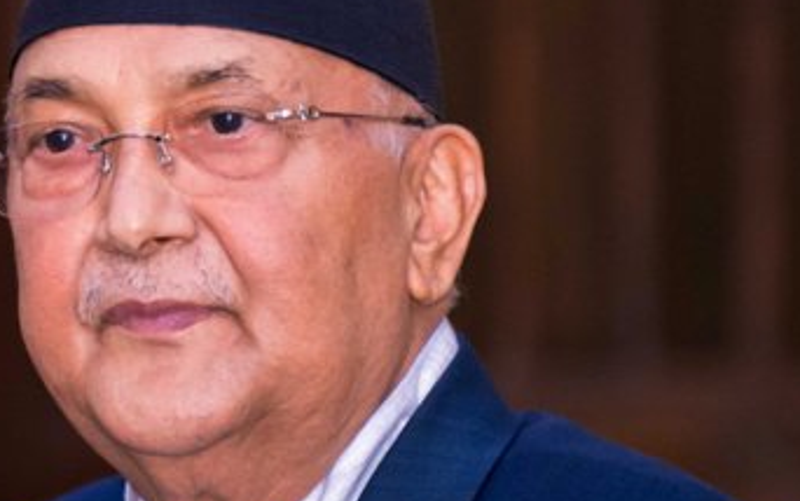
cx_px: -105
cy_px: 469
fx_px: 13326
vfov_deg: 2.2
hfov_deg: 3.4
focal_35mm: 611
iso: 500
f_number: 2.8
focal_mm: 200
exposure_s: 1/160
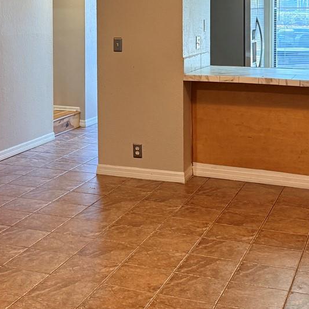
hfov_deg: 26.5
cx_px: 78
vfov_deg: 26.0
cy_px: 31
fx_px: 646
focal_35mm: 64
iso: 250
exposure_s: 1/60
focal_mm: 6.76
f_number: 1.78
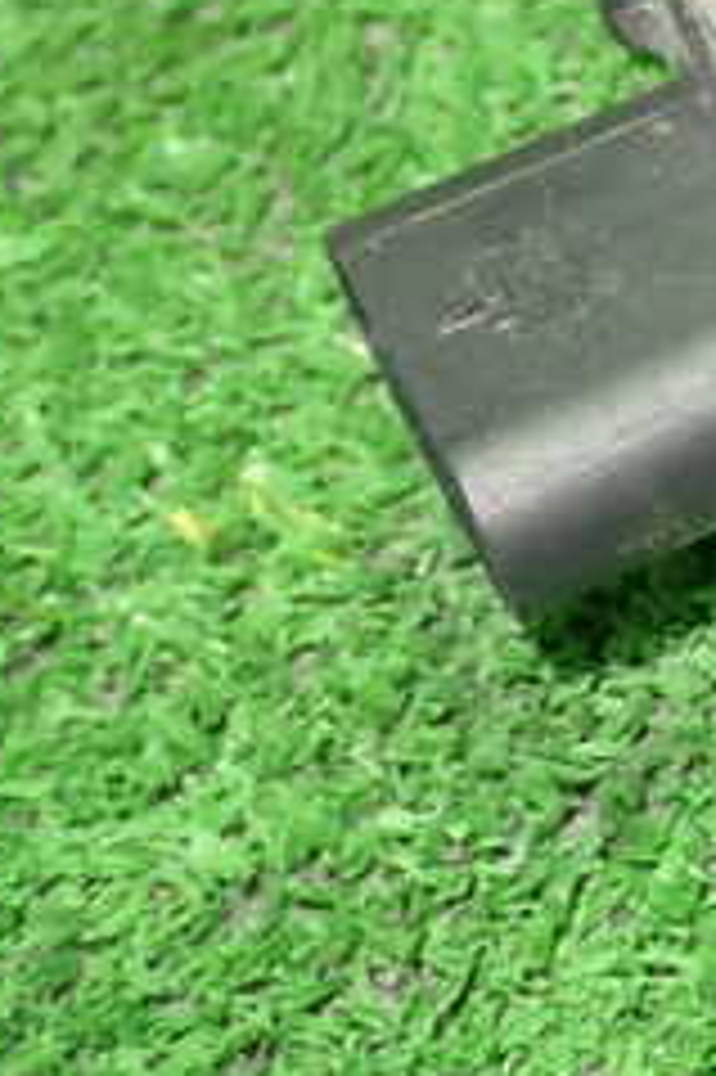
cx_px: 1139
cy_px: 86
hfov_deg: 12.1
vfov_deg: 18.8
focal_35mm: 107
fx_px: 3197
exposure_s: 1/40
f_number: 2.8
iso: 800
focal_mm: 7.31
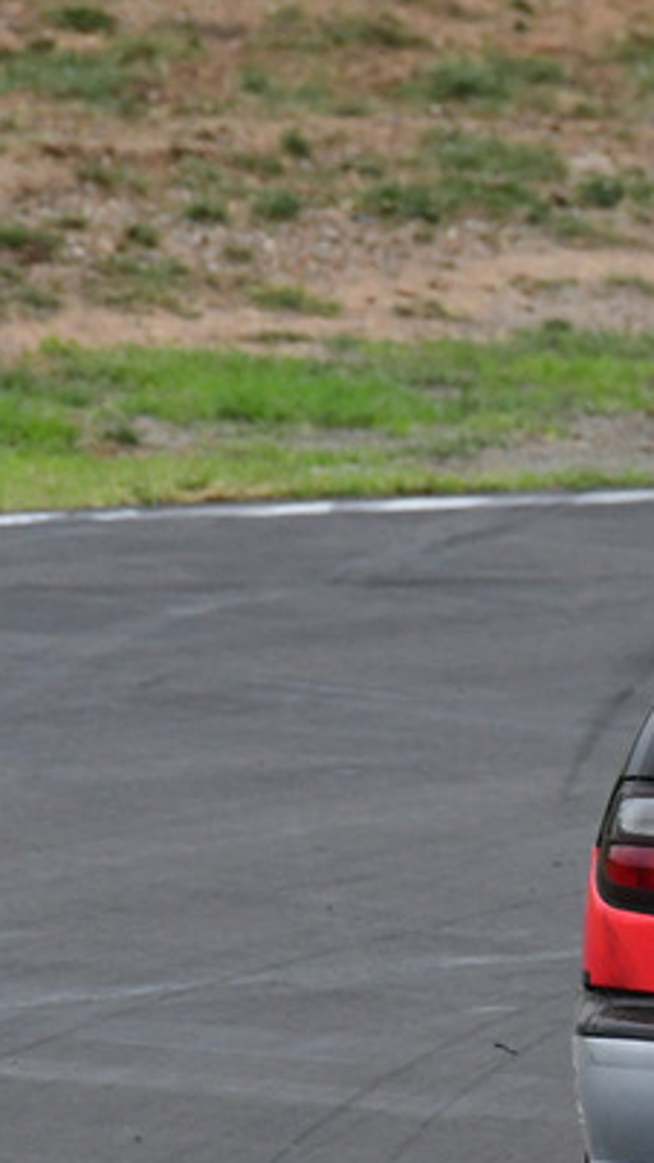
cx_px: 981
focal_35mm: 1564
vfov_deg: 1.4
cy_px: 761
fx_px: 48237
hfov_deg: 0.8
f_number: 10
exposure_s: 1/640
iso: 2500
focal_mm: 500
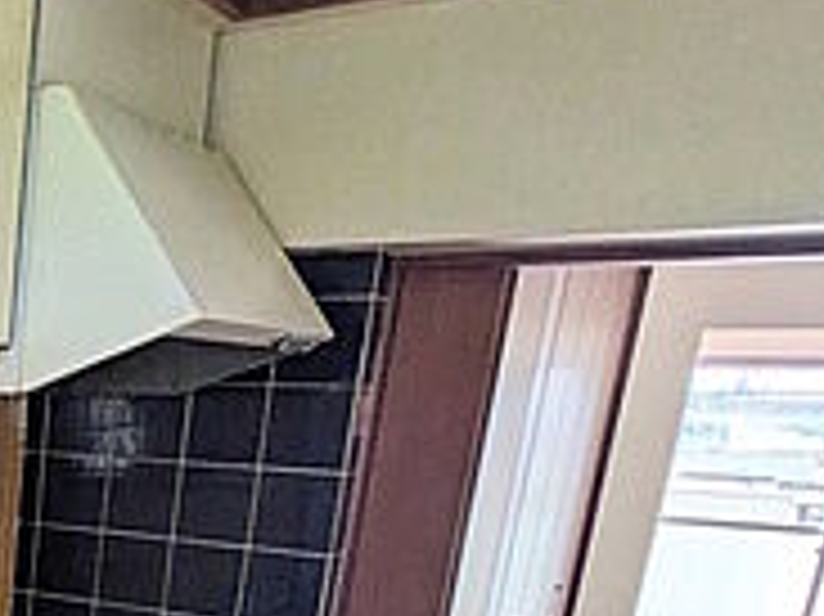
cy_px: 728
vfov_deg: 26.5
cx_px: -189
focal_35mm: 49
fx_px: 1166
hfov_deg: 31.8
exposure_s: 1/183
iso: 58
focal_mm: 1.83
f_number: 2.2
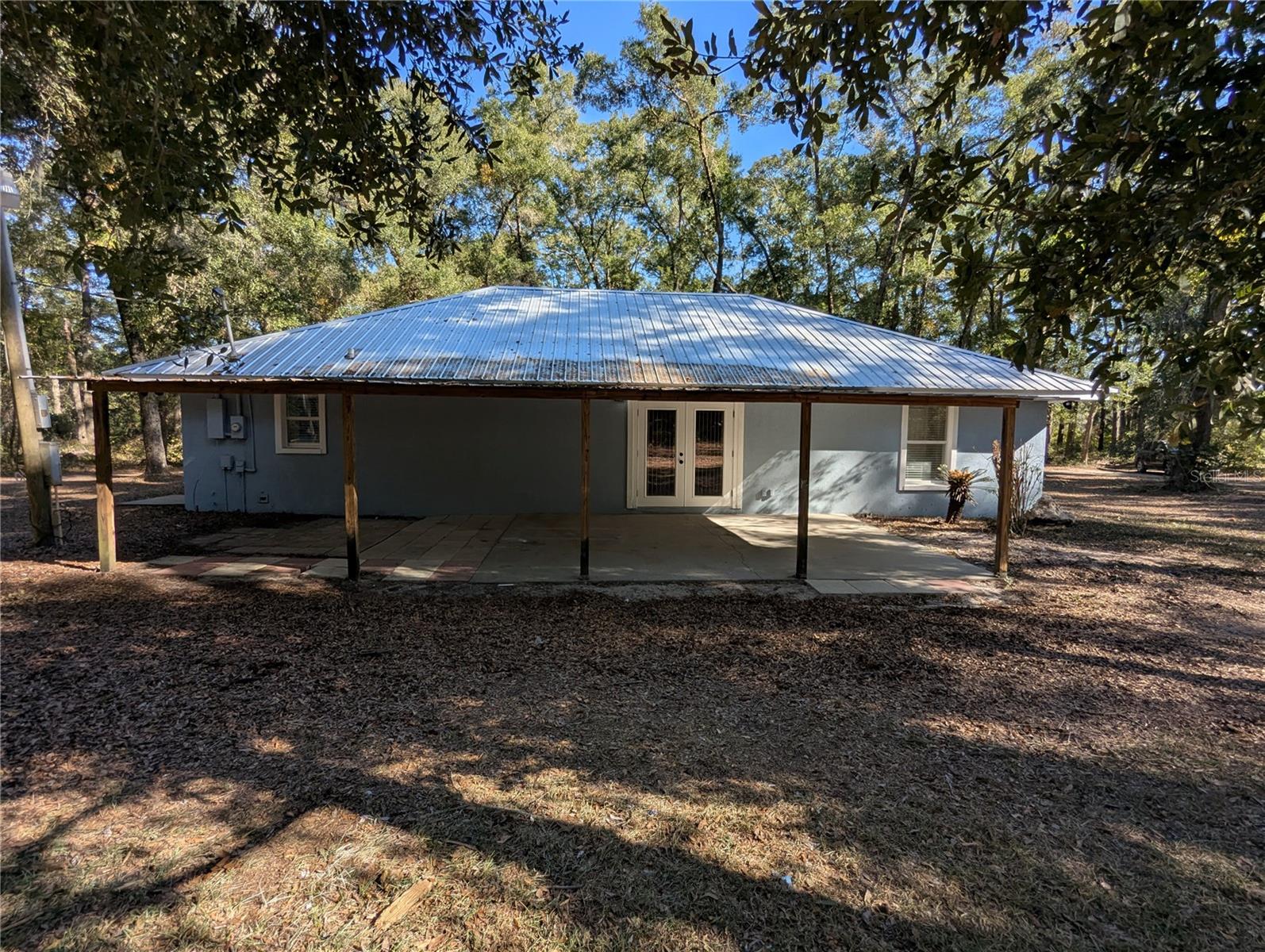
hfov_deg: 94.4
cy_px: 476
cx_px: 632
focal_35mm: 16
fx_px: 585
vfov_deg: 78.2
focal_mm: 2.35
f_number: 2.2
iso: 41
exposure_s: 1/590
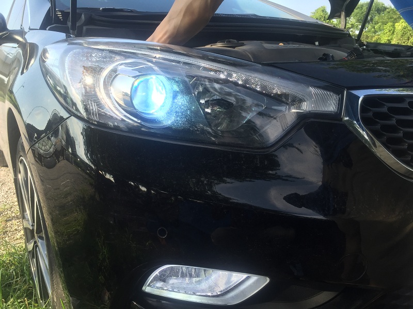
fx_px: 346
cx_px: 206
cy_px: 154
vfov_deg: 48.2
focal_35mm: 29
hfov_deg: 61.7
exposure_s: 1/507
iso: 32
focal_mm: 4.15
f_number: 2.2
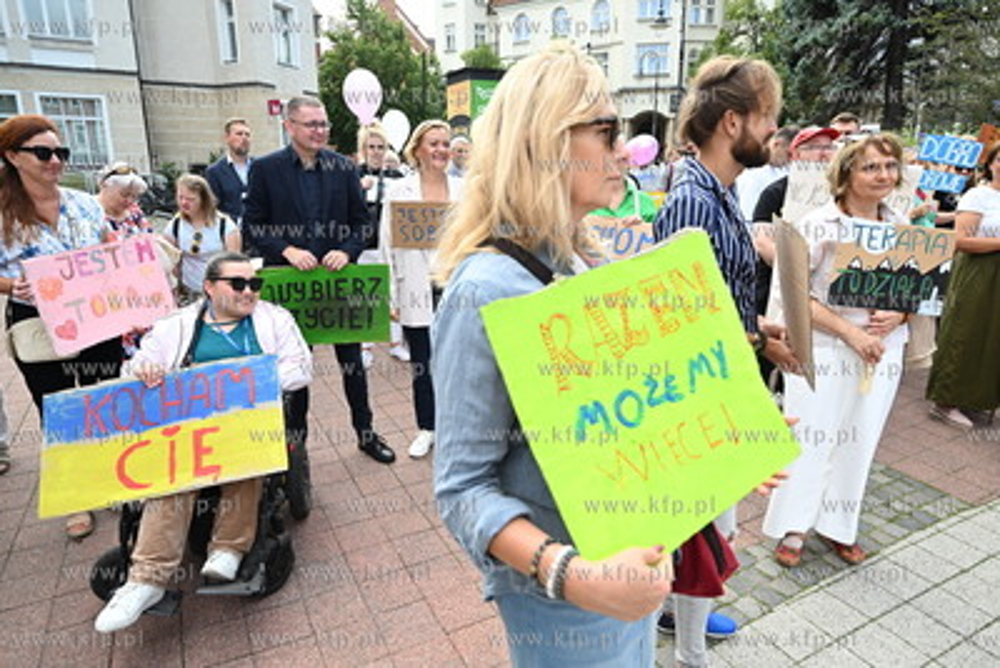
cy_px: 334
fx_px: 611
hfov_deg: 78.6
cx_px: 500
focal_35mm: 22
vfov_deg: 57.3
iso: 500
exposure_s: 1/400
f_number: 5.6
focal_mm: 22
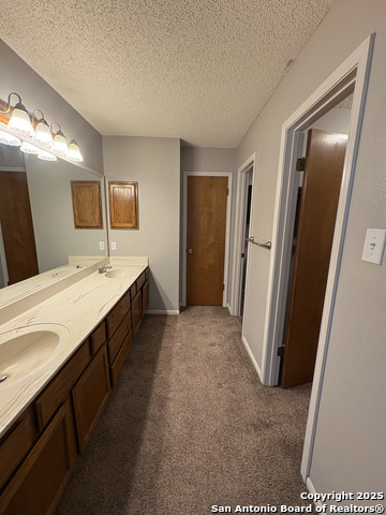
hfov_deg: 85.7
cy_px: 258
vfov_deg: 102.1
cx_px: 193
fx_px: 208
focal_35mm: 14
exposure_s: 1/60
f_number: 2.2
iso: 250
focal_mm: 2.22
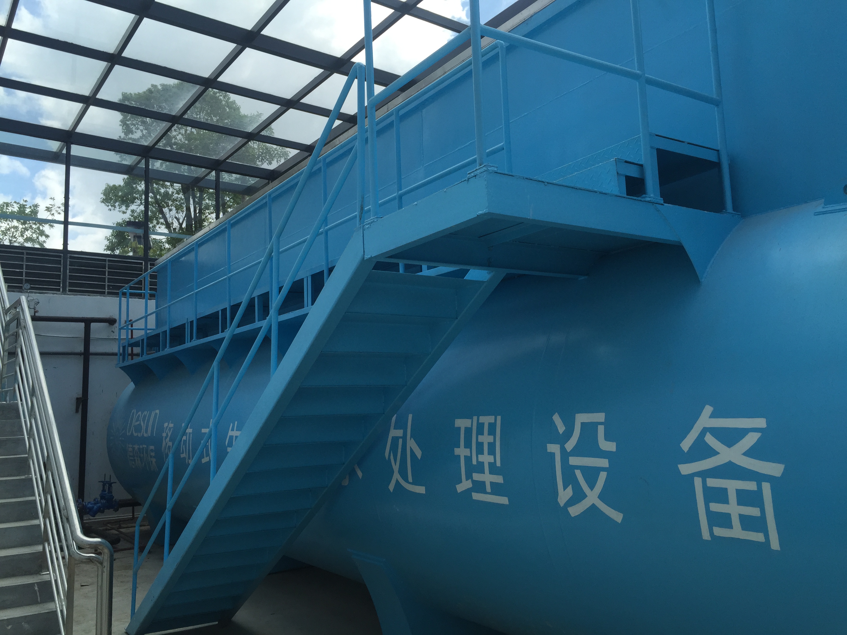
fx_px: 710
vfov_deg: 48.2
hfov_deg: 61.7
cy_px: 318
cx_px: 424
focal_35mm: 29
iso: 32
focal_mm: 4.15
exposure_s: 1/1130
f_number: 2.2
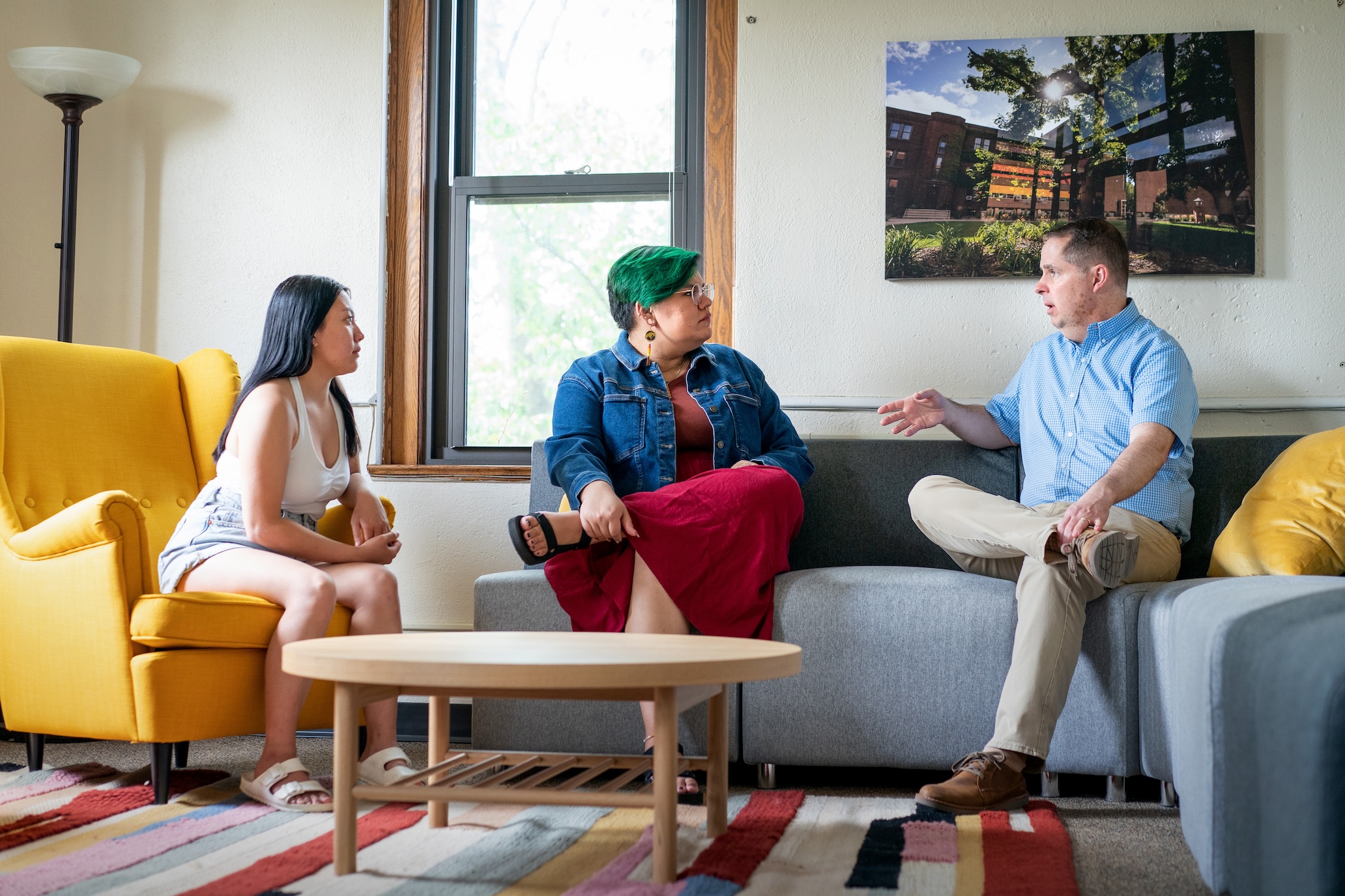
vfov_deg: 24.6
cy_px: 448
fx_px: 2055
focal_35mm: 55
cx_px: 672
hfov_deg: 36.2
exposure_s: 1/125
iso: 1250
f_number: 3.2
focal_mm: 55
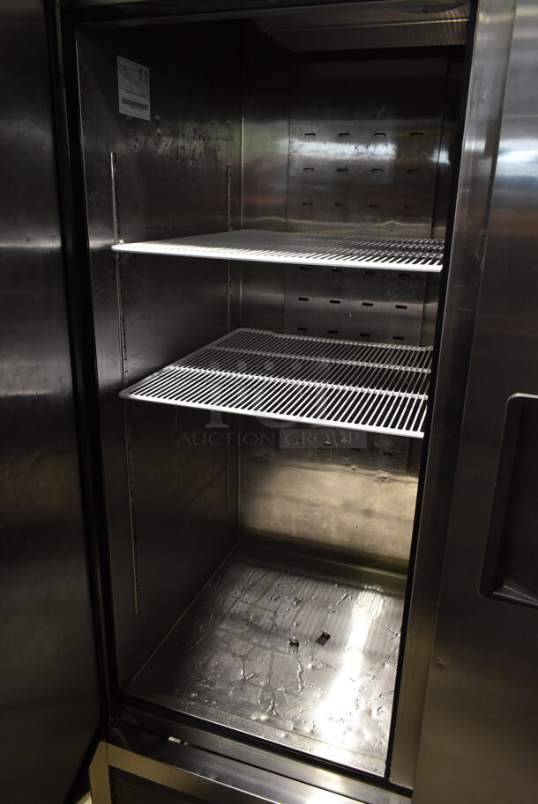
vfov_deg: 67.3
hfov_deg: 48.0
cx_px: 269
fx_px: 604
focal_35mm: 27
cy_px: 402
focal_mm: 18
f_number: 3.5
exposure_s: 1/30
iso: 900
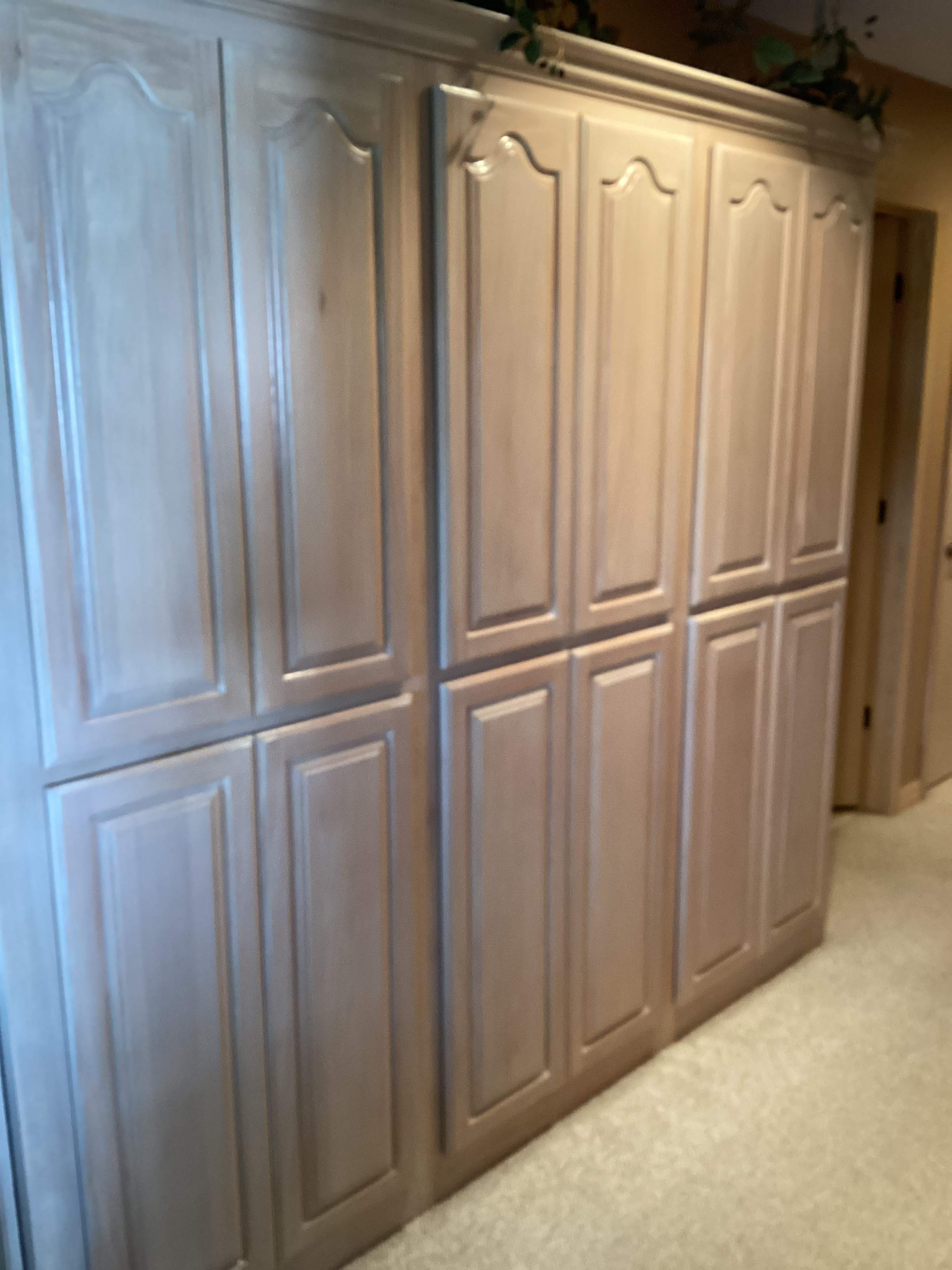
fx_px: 1137
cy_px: 635
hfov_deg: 45.4
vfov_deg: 58.4
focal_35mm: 31
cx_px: 476
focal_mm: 3.3
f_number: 2.4
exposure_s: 1/40
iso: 250
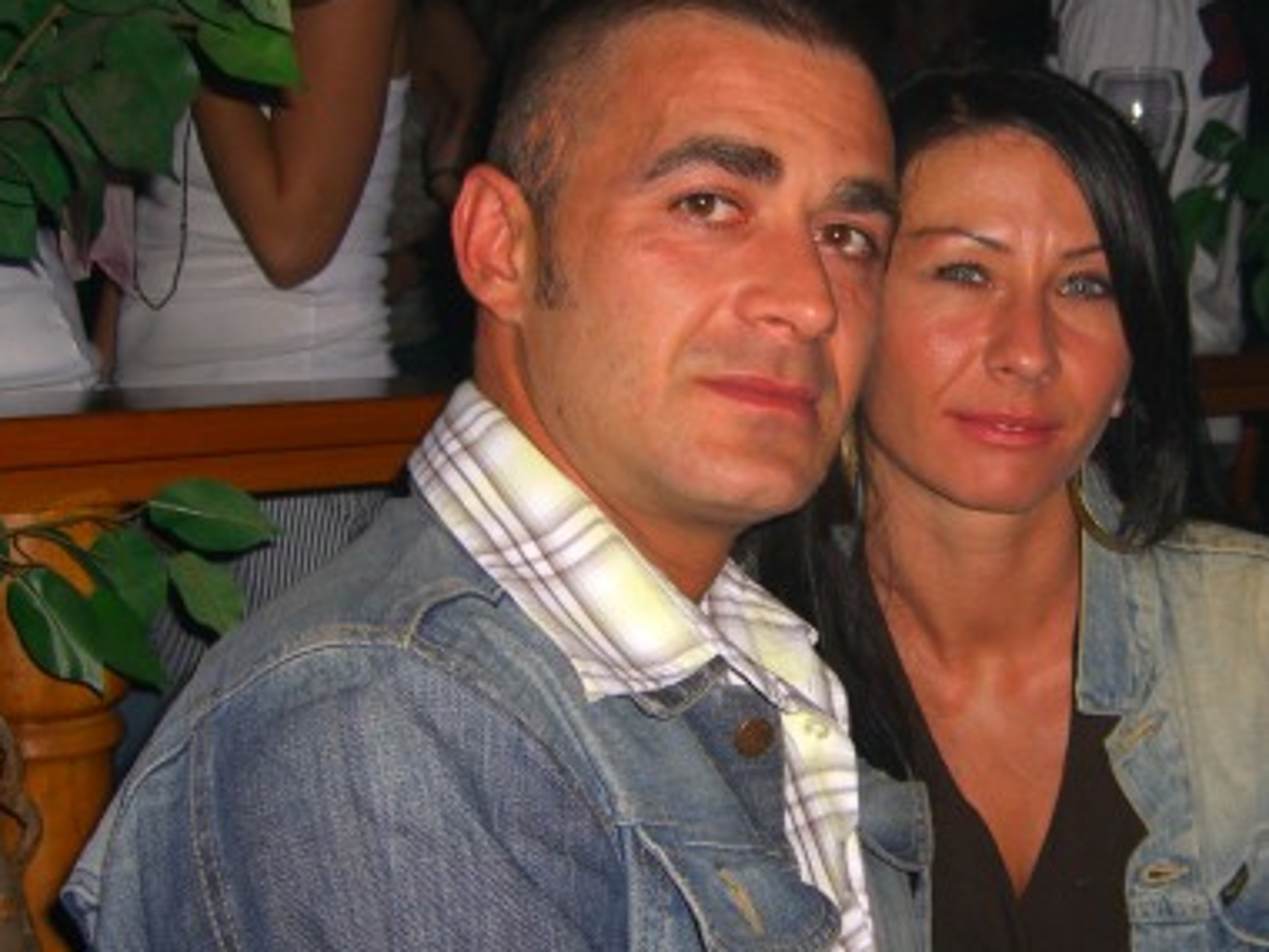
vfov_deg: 24.4
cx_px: 912
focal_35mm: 60
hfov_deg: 31.7
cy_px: 501
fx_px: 2200
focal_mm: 7.9
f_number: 2.8
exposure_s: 1/60
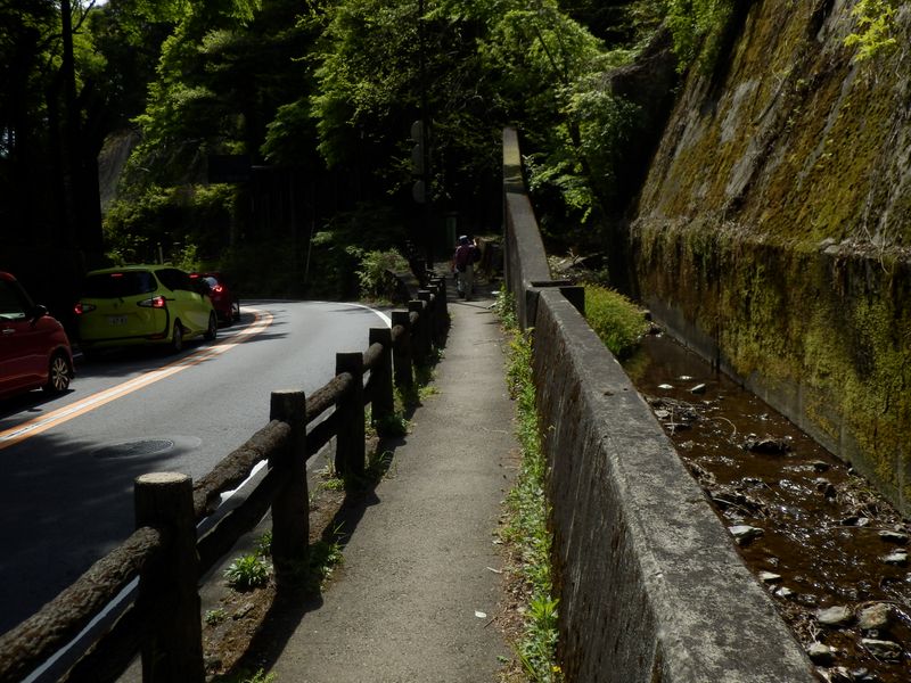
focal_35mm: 42
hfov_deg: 44.8
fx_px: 1105
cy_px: 342
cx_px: 456
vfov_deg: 34.3
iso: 80
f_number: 4
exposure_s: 1/640
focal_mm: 7.4
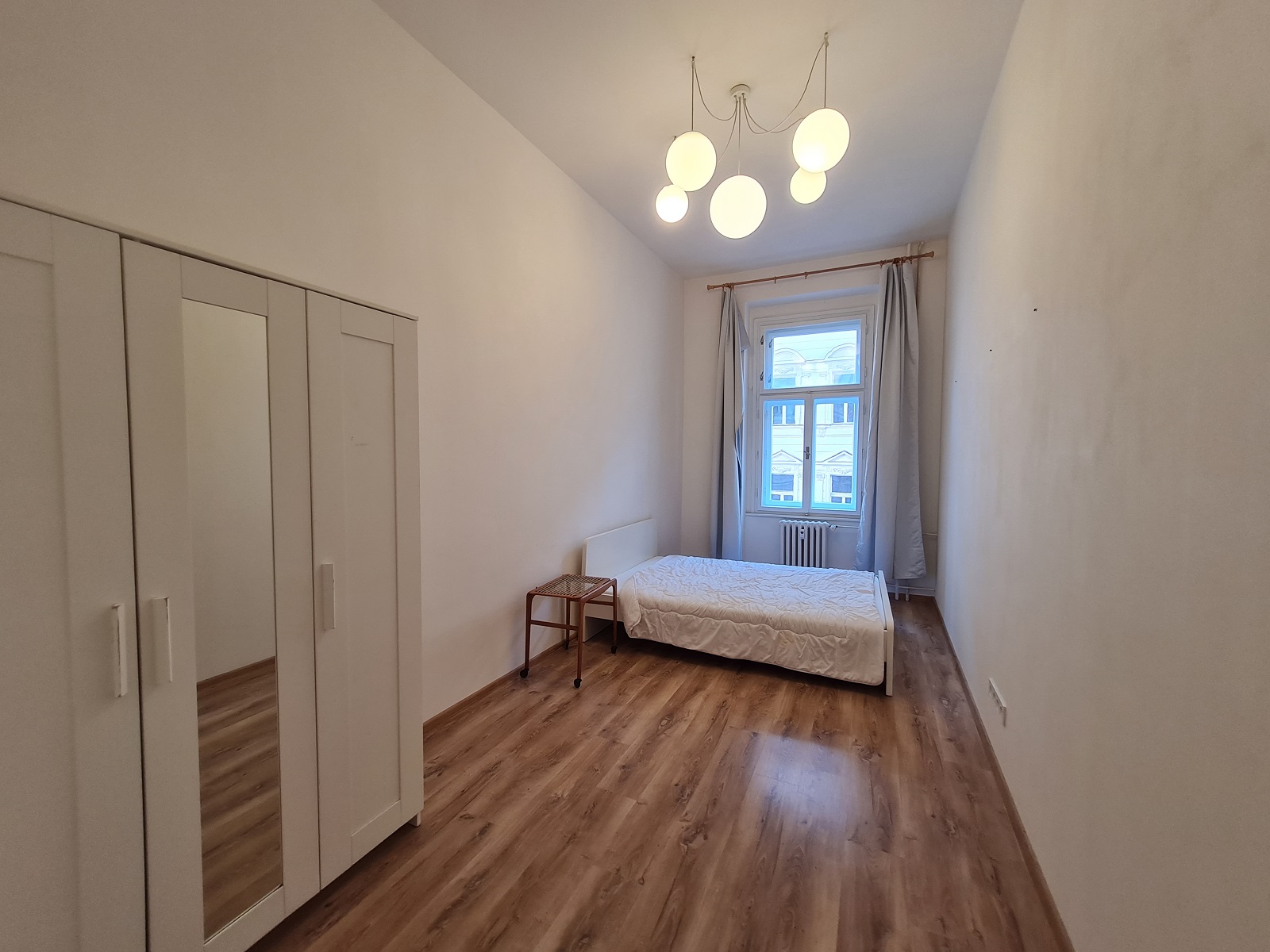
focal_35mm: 13
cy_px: 476
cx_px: 635
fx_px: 477
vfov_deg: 89.9
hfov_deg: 106.2
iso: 50
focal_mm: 1.74
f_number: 2.2
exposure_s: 1/50
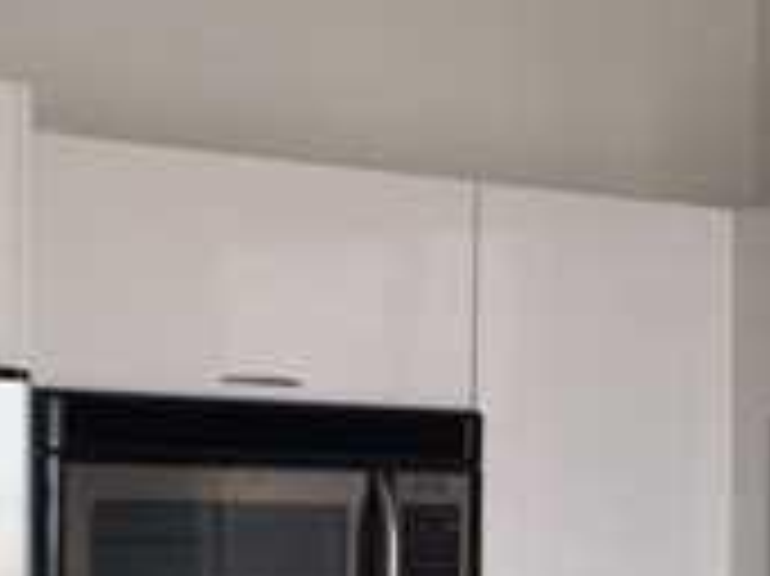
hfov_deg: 14.3
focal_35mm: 136
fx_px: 3023
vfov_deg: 10.7
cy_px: 657
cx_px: 779
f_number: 2.2
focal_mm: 4.15
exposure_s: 1/120
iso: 40
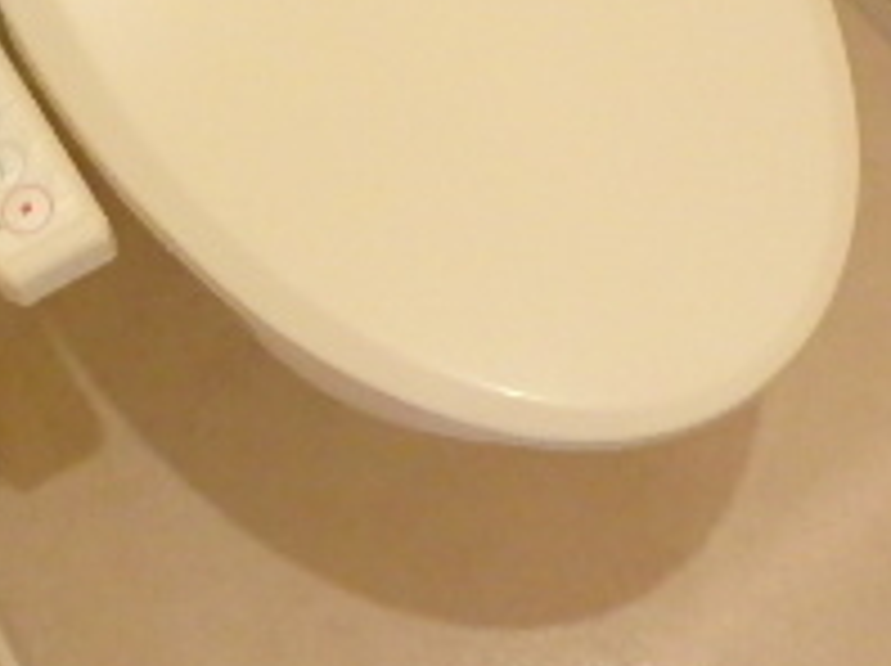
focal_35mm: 68
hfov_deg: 28.6
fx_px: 1748
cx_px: 477
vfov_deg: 19.4
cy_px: -274
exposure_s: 1/30
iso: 800
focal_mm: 3.7
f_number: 3.5
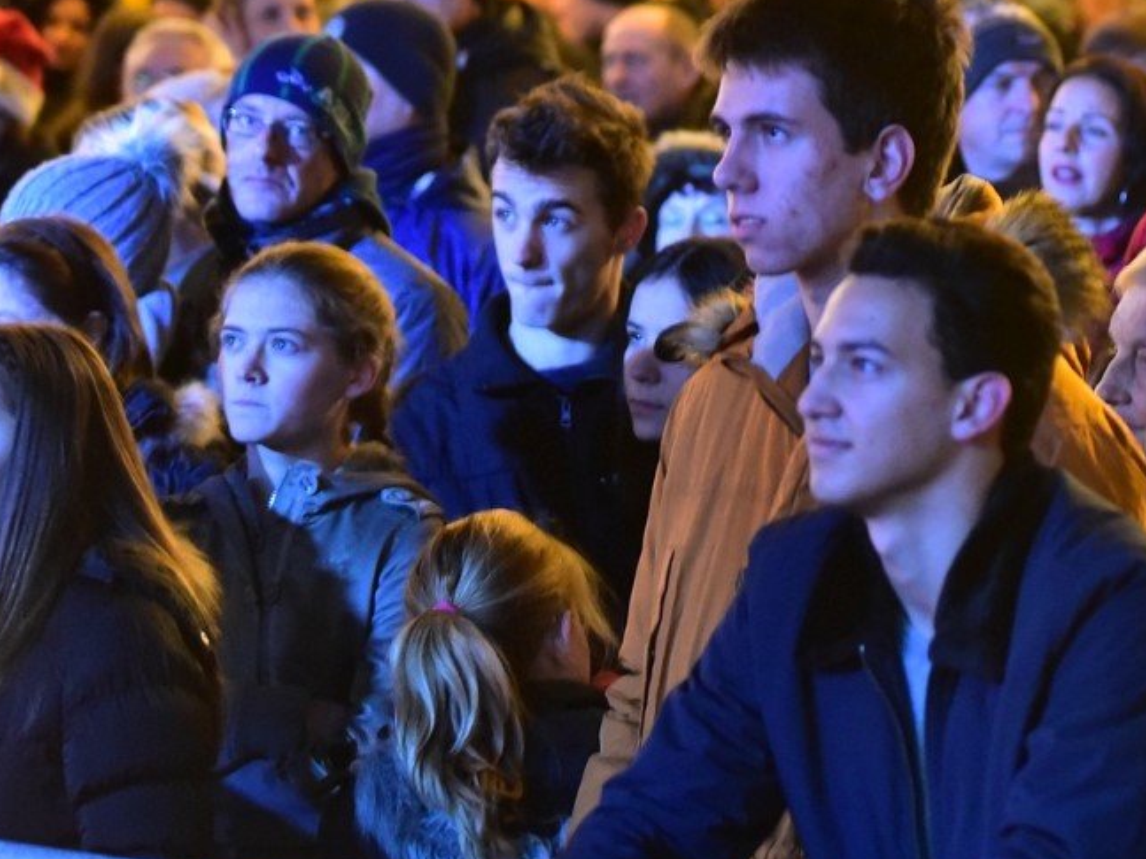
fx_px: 6852
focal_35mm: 207
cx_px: 1421
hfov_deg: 9.4
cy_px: 166
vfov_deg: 7.2
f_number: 2.8
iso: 5000
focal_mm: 86
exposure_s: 1/25
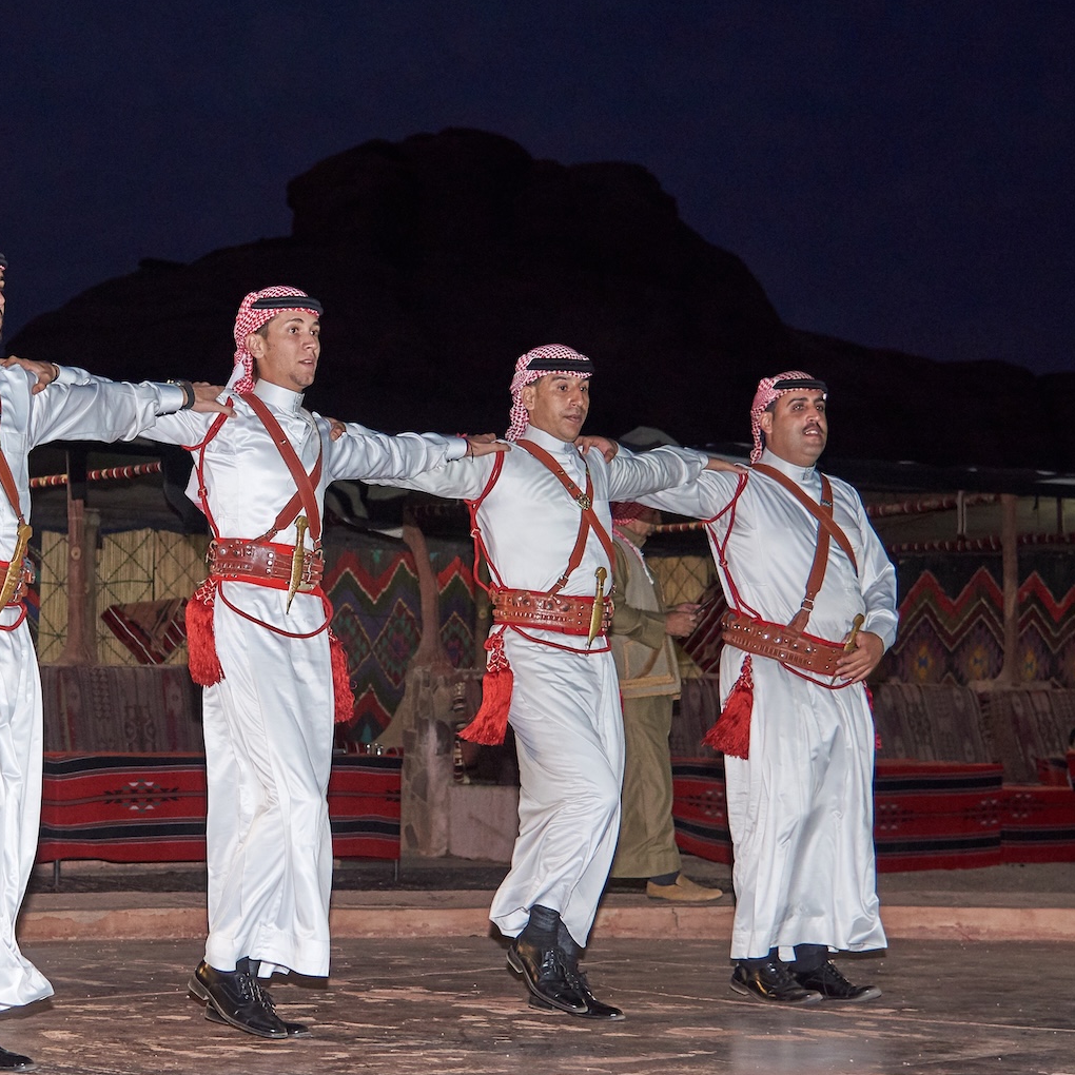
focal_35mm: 78
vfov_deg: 22.2
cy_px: 625
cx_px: 129
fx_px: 2741
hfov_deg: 21.7
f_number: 4
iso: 640
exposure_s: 1/200
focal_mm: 40
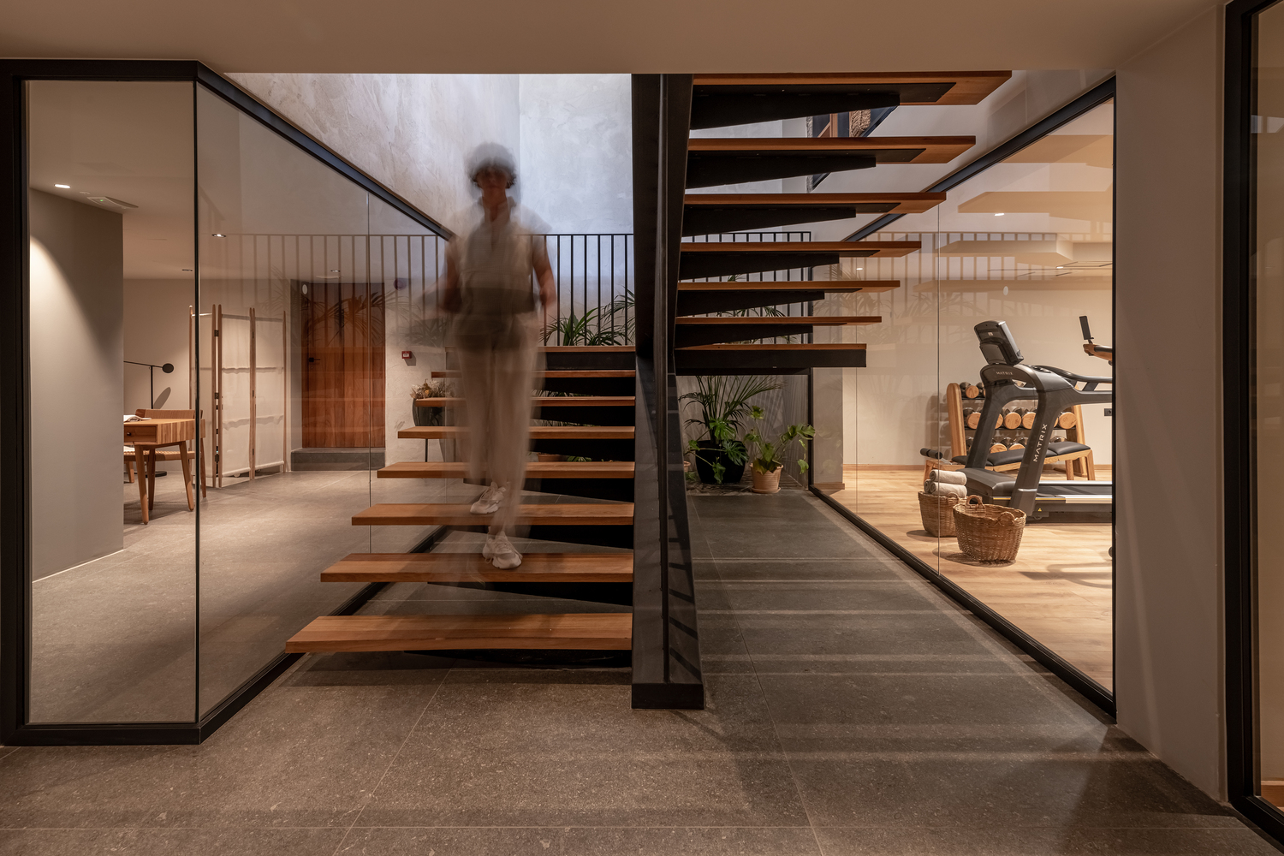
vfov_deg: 64.6
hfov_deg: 86.9
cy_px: 428
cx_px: 642
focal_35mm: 19
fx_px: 678
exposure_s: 1.3
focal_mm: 19
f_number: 11
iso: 250
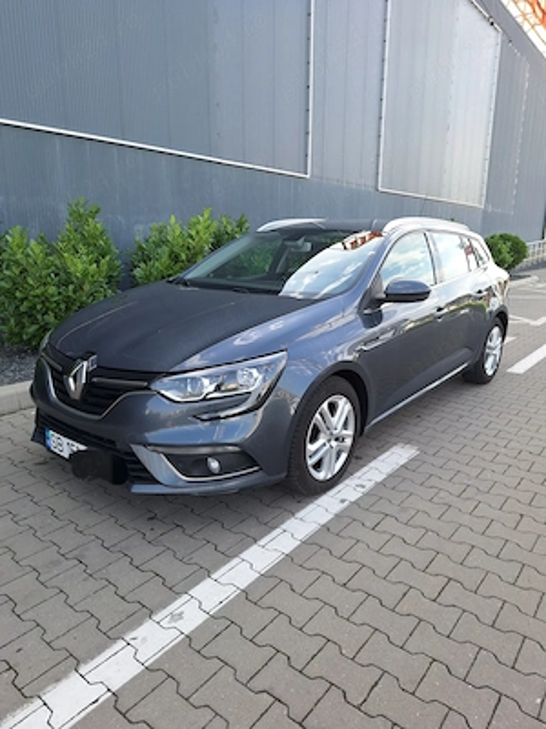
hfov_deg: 58.9
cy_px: 364
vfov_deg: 73.9
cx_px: 273
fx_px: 484
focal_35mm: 23
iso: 40
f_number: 1.8
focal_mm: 5.54
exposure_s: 1/400
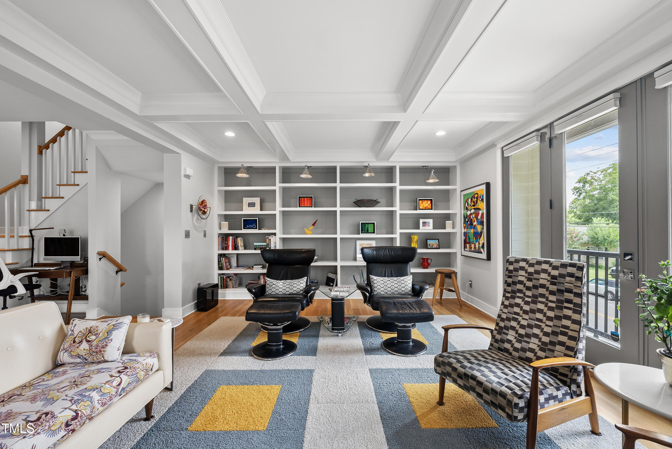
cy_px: 224
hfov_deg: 104.2
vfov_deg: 81.3
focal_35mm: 14
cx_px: 336
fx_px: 261
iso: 800
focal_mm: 14
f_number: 7.1
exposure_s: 1/10
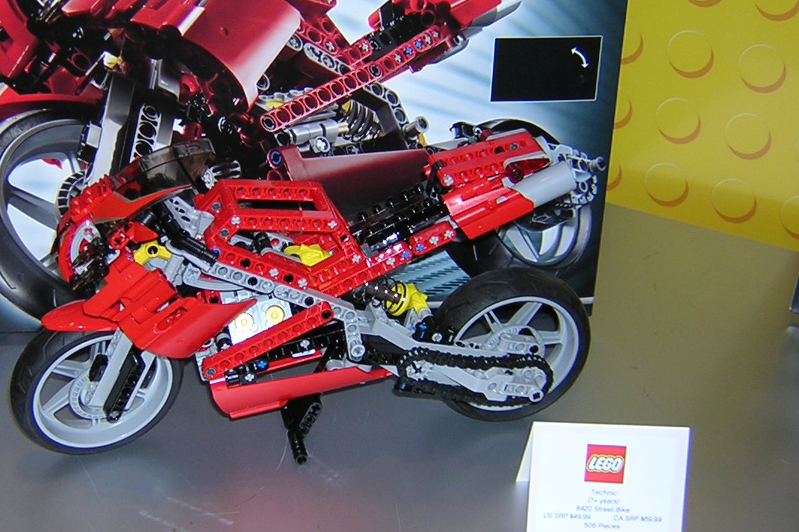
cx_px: 277
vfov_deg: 24.1
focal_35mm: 56
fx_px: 1243
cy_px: 206
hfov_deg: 35.4
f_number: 2.6
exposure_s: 1/60.1
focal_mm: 4.7
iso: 100
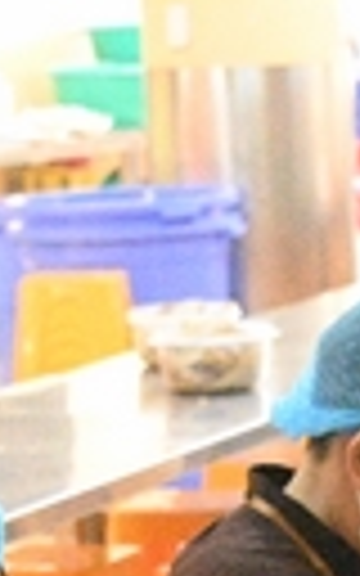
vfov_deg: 10.3
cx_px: 432
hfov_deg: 6.7
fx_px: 3077
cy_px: 868
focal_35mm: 196
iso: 51200
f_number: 5
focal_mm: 38
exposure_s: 1/250
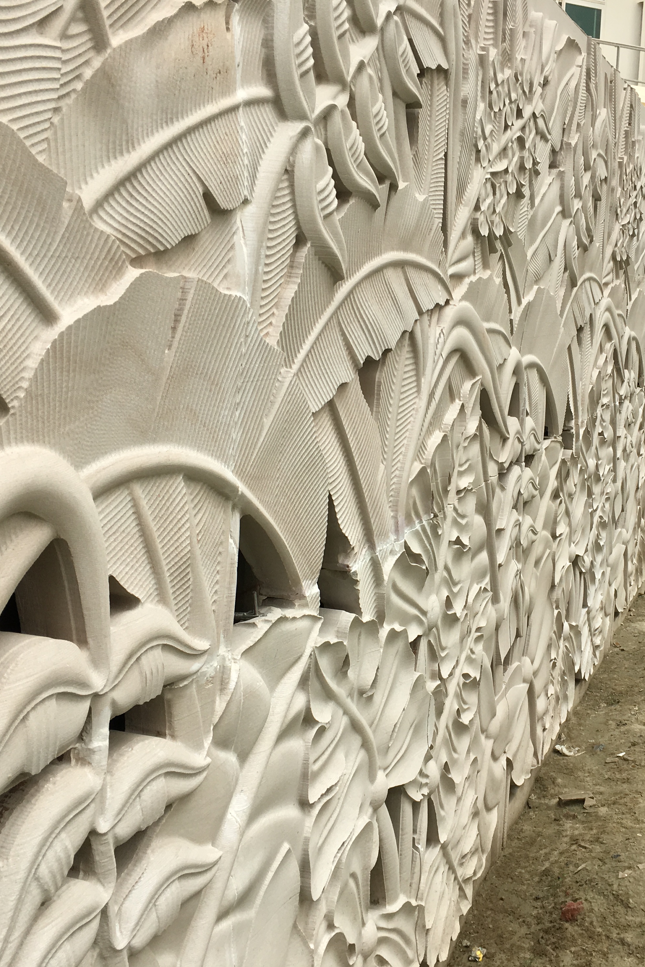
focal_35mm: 41
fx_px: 1102
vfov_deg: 47.4
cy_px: 481
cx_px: 437
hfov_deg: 32.3
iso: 25
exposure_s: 1/541
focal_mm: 4.15
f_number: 2.2
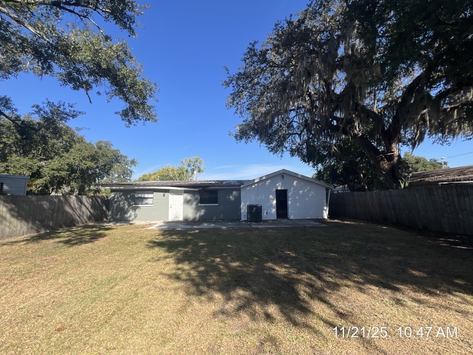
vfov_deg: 89.9
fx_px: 178
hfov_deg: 106.2
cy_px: 178
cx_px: 236
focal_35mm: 13
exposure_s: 1/978
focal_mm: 1.57
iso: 32
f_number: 1.8
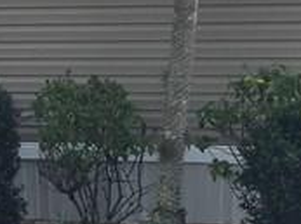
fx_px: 1493
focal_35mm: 172
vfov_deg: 8.6
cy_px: 128
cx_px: -146
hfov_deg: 11.1
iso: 32
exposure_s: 1/1236
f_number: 2.2
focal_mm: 4.15
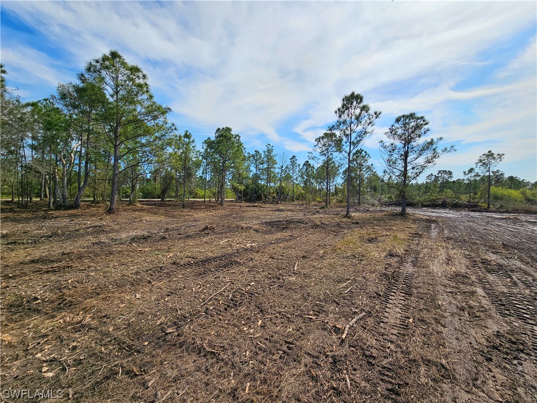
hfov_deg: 106.2
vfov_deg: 89.9
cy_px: 202
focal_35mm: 13
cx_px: 268
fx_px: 202
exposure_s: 1/2897
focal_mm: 2.2
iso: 50
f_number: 2.2
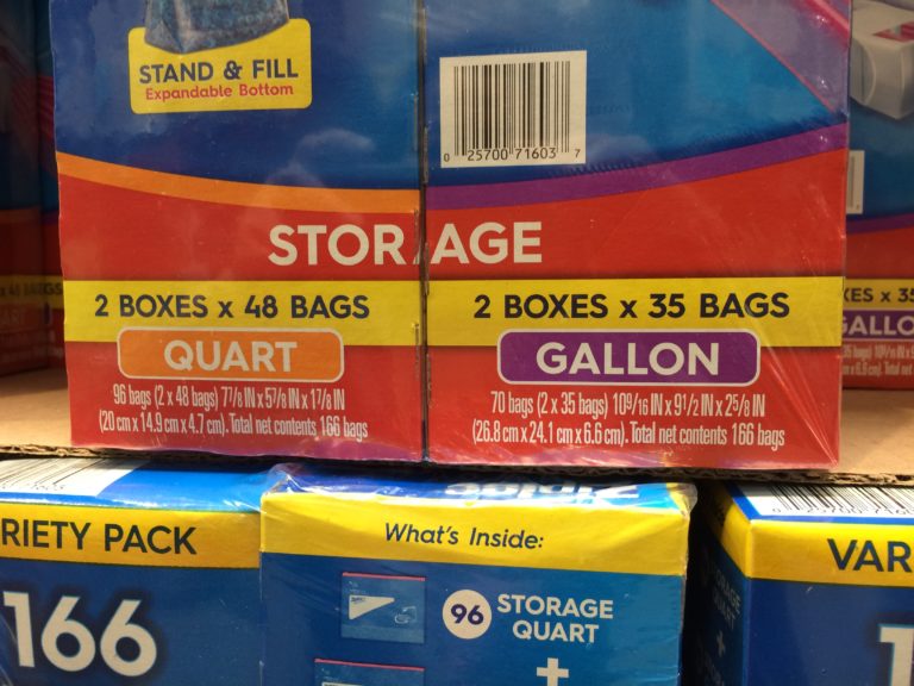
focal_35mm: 29
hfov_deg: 61.7
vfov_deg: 48.2
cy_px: 343
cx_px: 457
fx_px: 766
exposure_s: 1/33
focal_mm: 4.15
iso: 100
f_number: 2.2
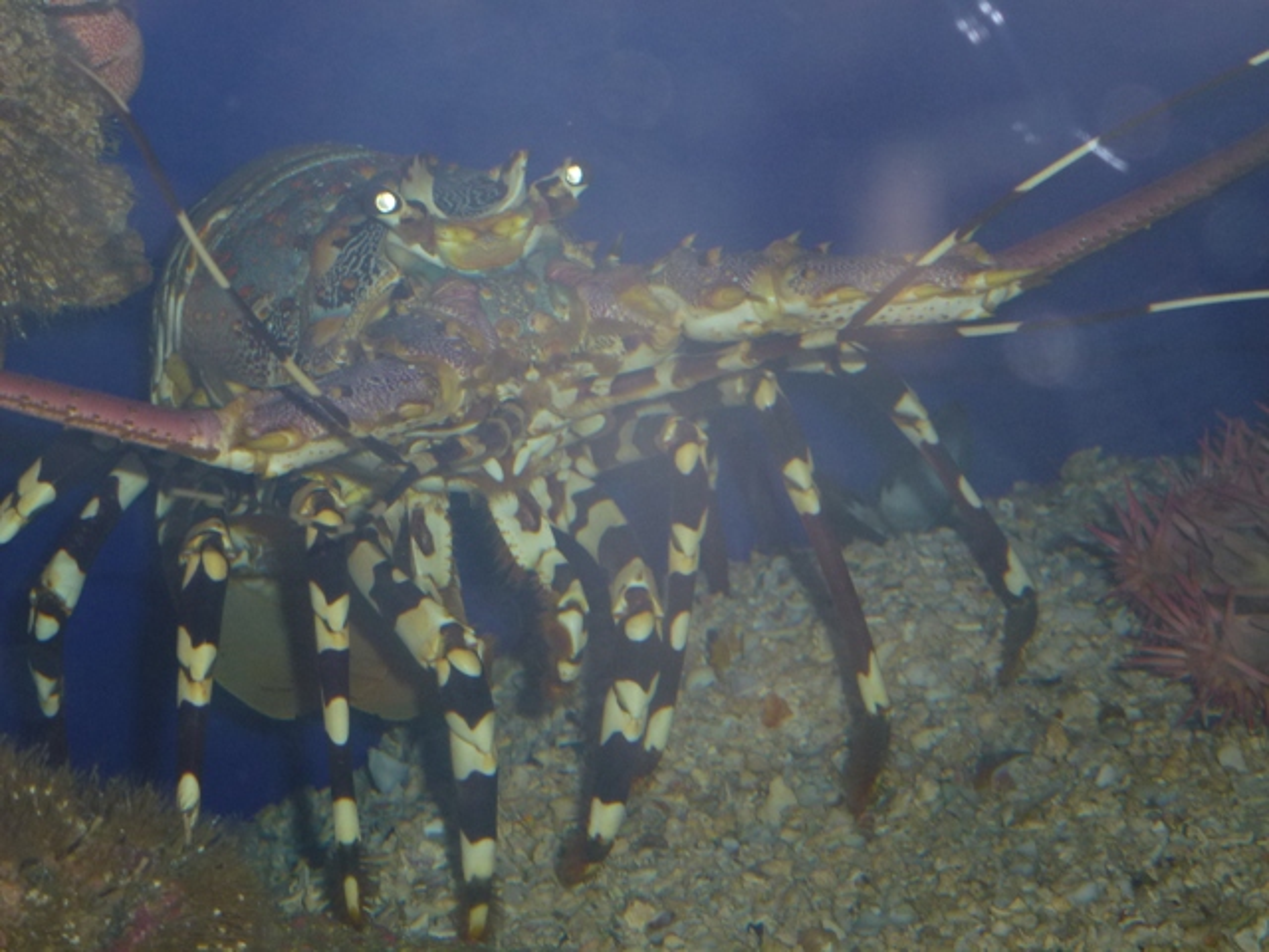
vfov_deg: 16.6
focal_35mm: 89
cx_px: 634
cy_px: 476
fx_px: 3263
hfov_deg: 22.0
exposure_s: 1/60
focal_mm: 16
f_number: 4.9
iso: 160
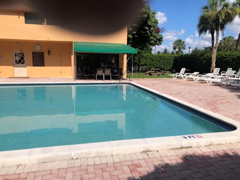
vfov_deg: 49.7
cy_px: 90
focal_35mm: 28
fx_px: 194
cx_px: 120
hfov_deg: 63.4
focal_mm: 4
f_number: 1.8
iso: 20
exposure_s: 1/3436
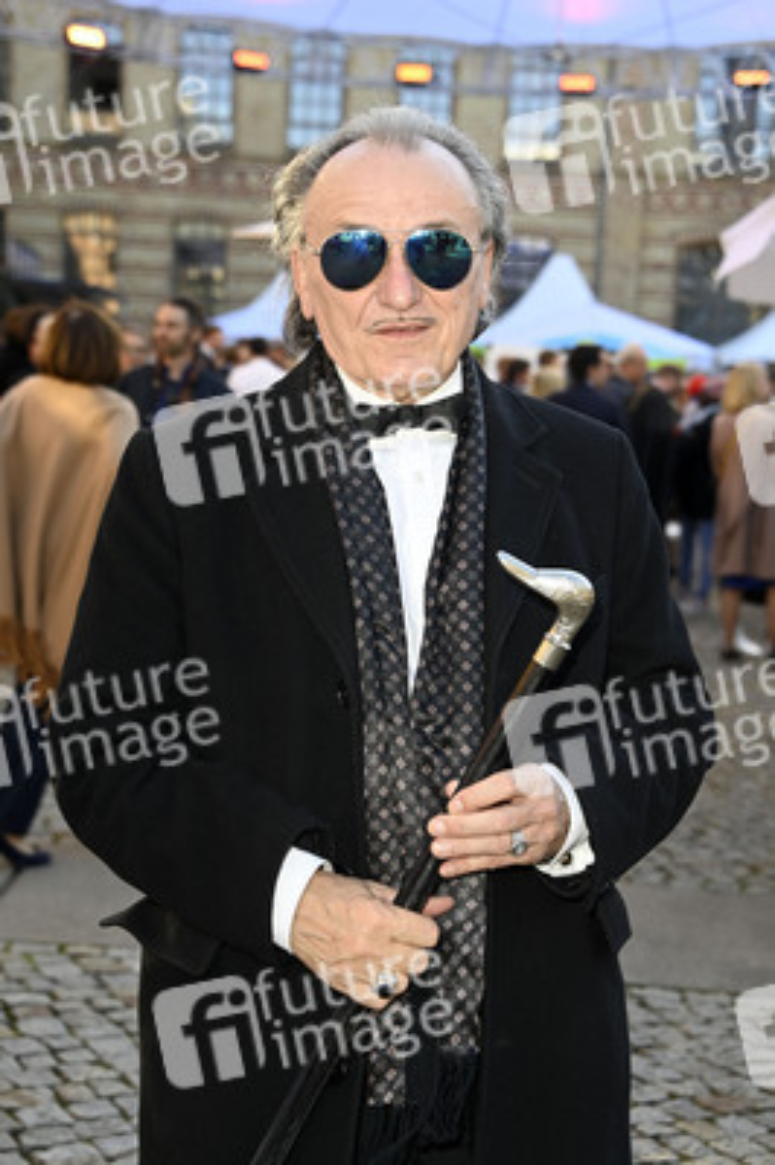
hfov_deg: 20.9
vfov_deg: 31.0
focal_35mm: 65
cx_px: 388
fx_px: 2102
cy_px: 582
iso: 400
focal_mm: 65
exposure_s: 1/250
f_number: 5.6
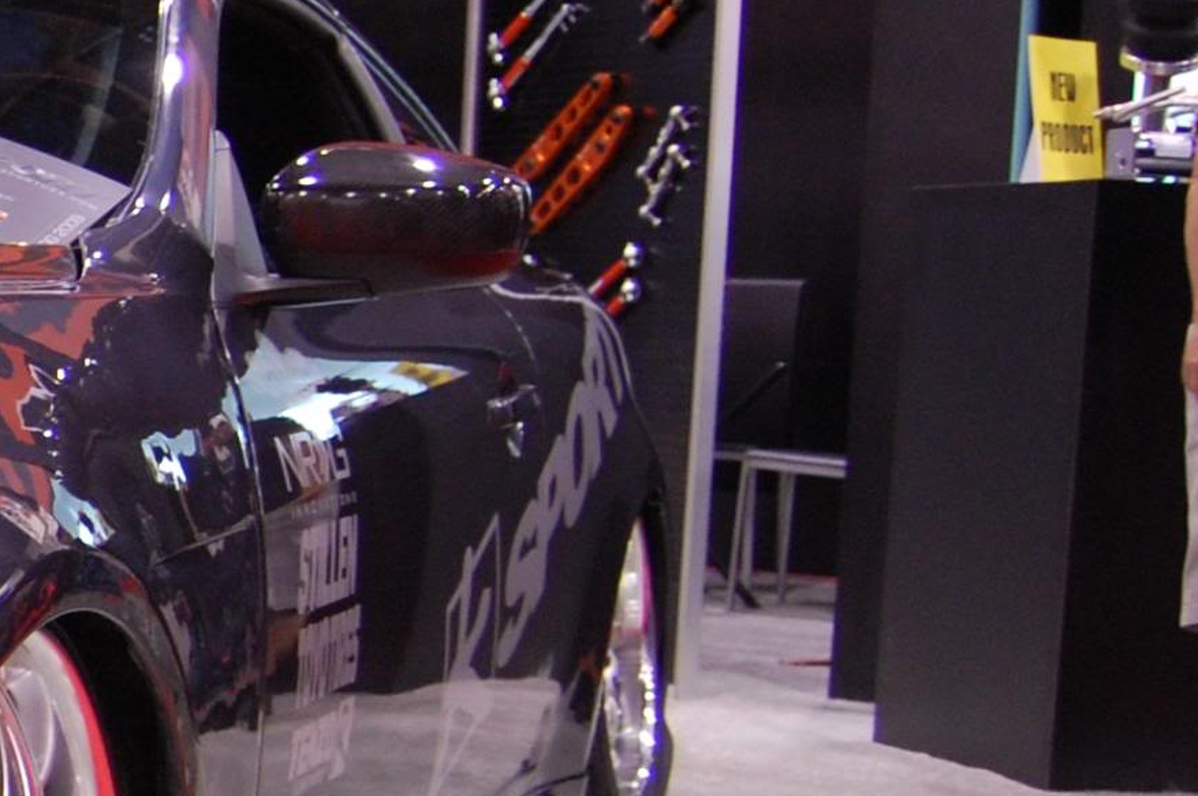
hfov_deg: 19.6
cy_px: 528
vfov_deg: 15.5
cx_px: -680
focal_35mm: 88
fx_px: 2926
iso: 800
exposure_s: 1/30
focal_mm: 18
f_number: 3.5
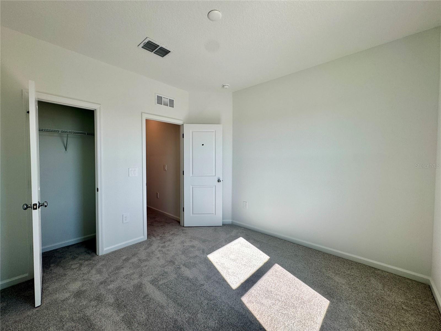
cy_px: 166
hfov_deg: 102.1
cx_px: 220
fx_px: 178
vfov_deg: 85.7
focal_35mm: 14
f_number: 2.2
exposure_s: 1/218
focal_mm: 2.22
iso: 40
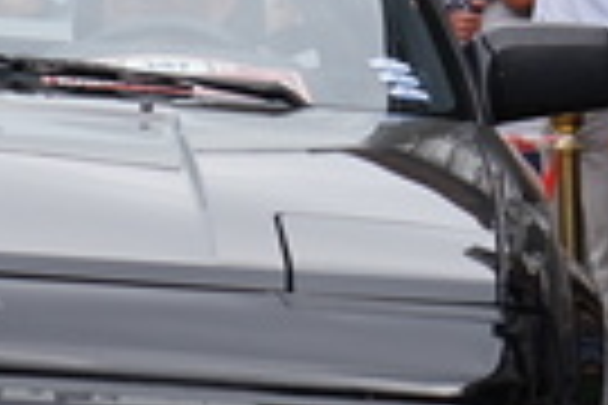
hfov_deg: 4.4
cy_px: 148
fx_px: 7870
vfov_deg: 3.0
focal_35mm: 466
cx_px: -122
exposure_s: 1/200
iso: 100
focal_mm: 105
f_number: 5.6
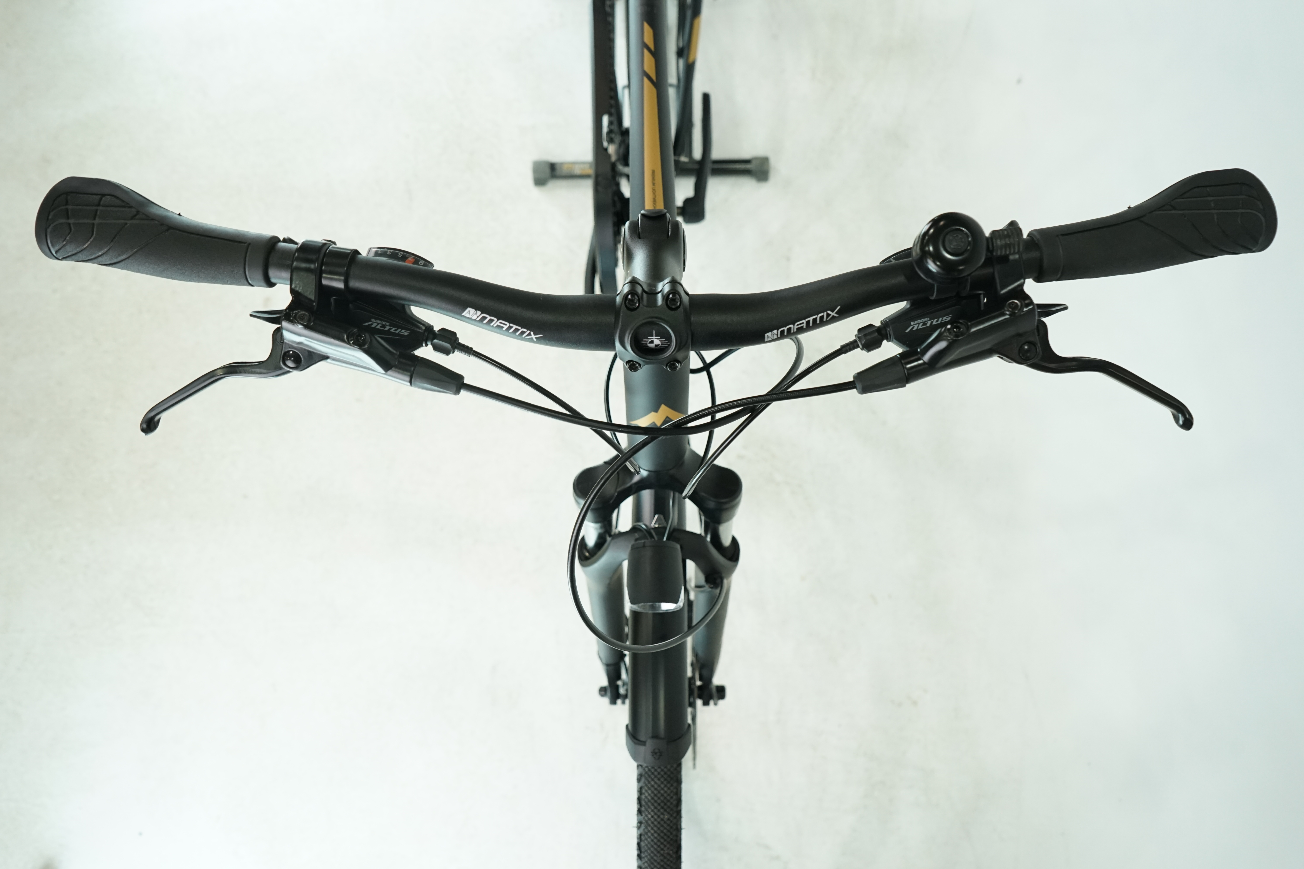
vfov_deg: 46.4
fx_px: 1014
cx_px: 652
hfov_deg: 65.5
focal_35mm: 28
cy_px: 434
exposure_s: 1/200
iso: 1600
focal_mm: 28
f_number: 5.6
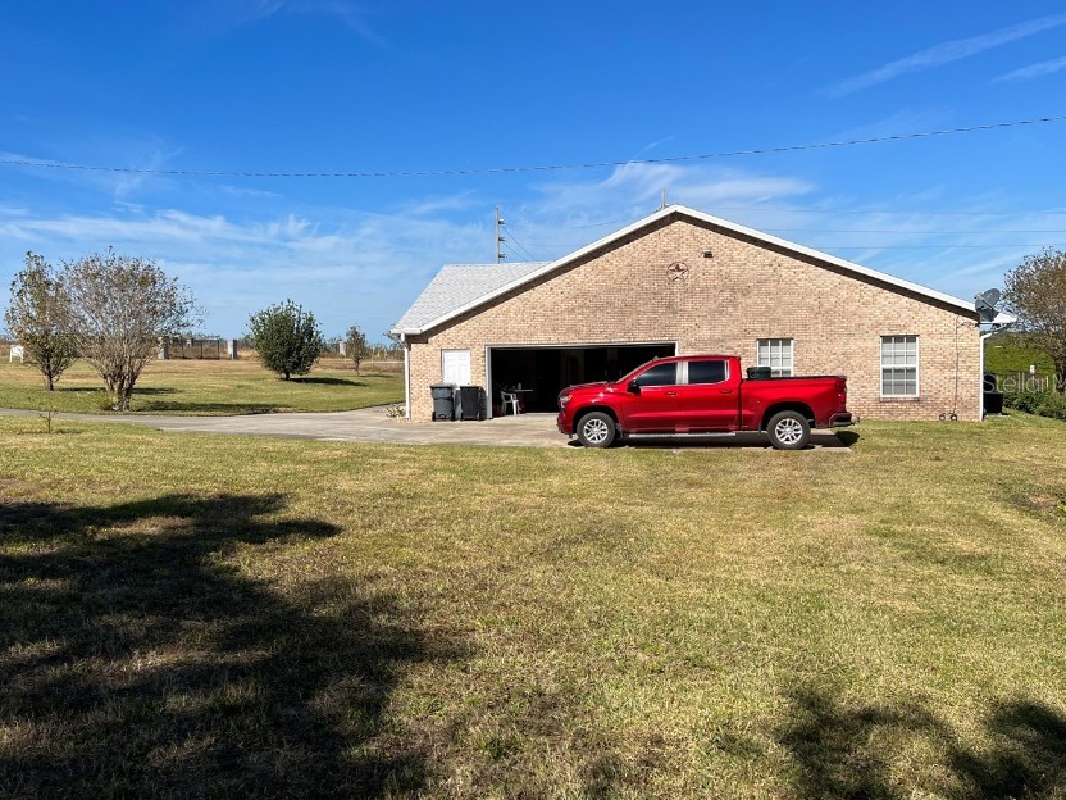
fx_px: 985
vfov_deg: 44.1
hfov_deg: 56.5
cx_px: 446
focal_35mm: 32
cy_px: 382
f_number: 1.5
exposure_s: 1/6579
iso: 50
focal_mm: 5.7
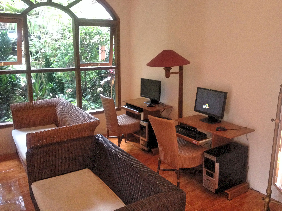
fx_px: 285
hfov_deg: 52.6
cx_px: 141
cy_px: 106
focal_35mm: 35
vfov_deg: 40.7
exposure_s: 1/20
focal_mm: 4.28
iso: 320
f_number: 2.4
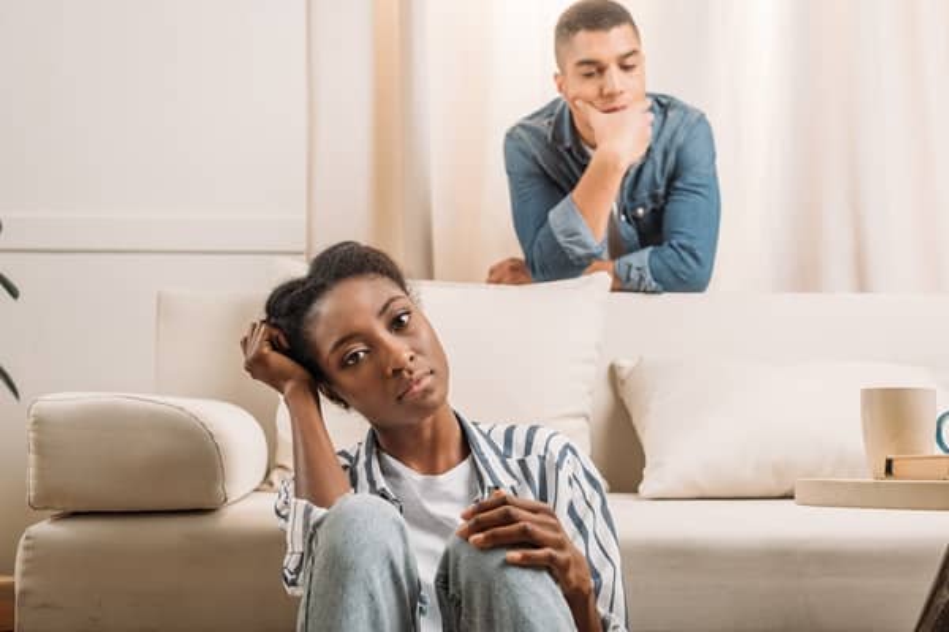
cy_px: 316
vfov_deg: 27.0
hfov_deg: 39.6
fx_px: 1318
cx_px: 474
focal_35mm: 50
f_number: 5
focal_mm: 50
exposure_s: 1/200
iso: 400
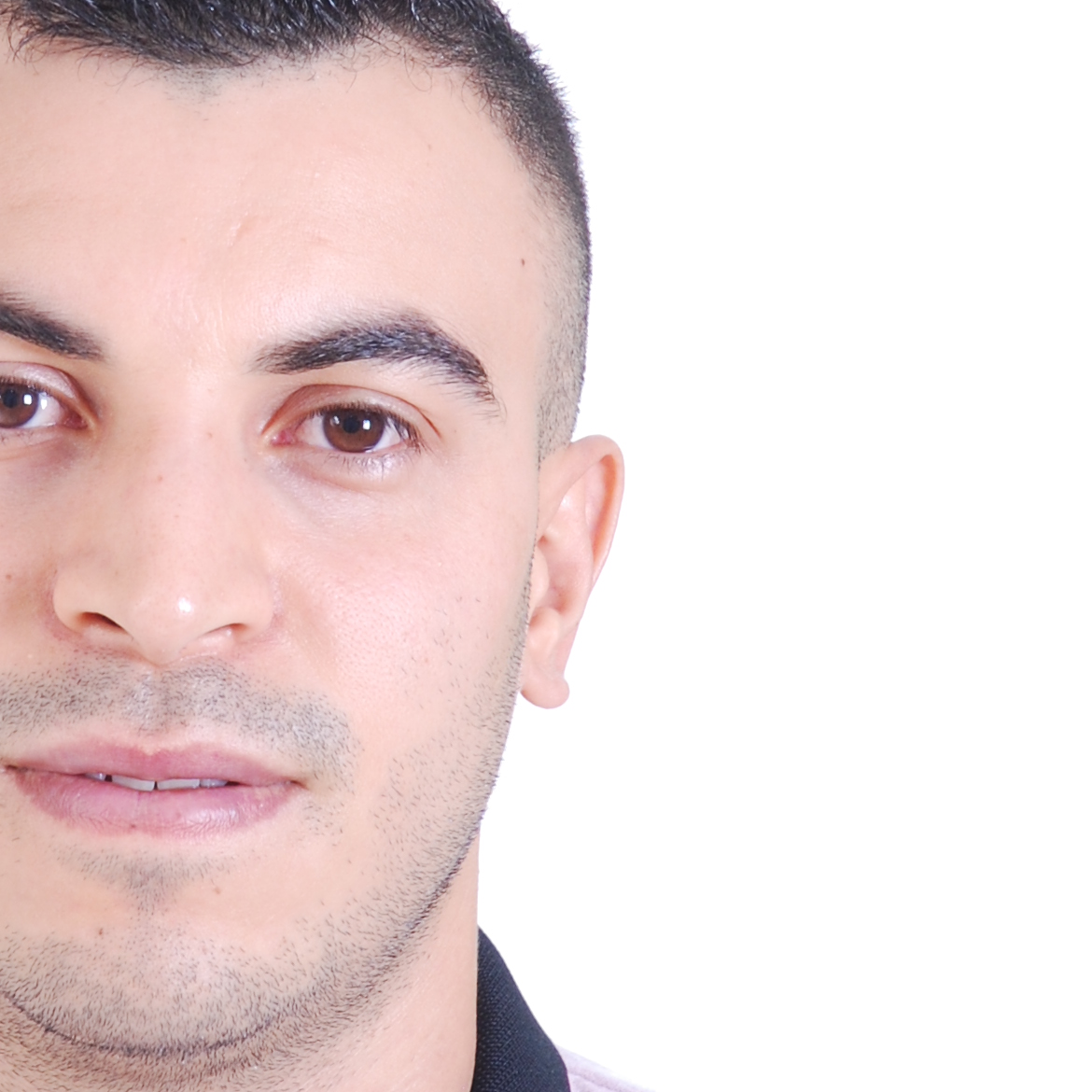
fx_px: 9351
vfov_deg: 6.7
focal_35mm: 262
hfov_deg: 6.7
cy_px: 457
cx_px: 45
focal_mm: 62
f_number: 5.6
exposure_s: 1/125
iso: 200
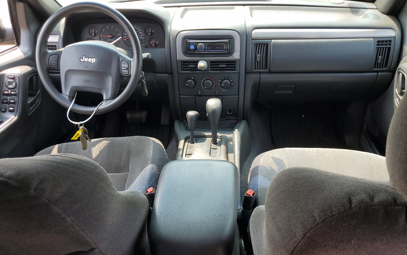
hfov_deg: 66.5
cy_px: 151
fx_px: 311
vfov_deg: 44.3
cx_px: 205
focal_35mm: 28
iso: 50
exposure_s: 1/323
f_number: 1.5
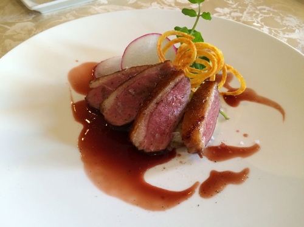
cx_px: 152
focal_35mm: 29
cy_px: 114
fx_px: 254
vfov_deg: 48.2
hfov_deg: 61.7
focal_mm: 4.15
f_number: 2.2
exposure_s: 1/30
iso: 200
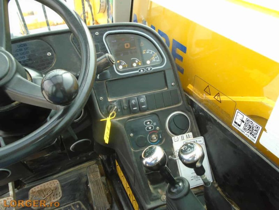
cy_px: 105
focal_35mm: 26
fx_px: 210
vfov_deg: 53.1
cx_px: 140
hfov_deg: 67.3
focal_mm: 4.6
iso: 100
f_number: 3.2
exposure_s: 1/100
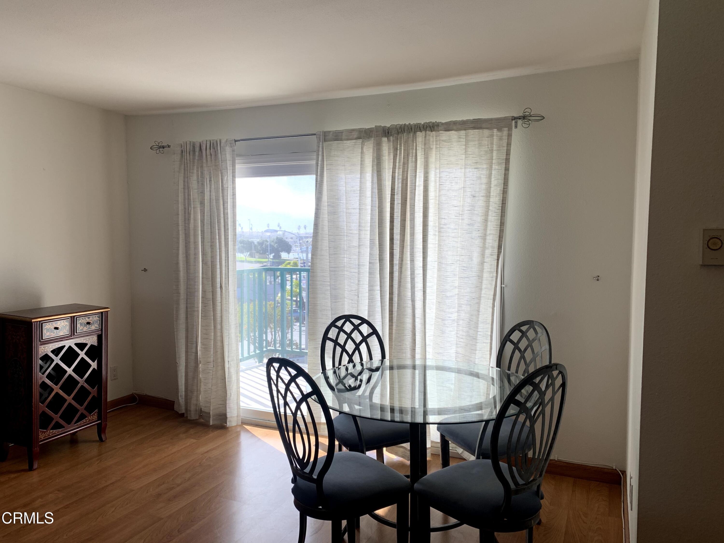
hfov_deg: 67.3
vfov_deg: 53.1
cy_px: 272
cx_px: 362
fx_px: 544
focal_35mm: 26
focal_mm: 4.25
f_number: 1.8
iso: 25
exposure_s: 1/154
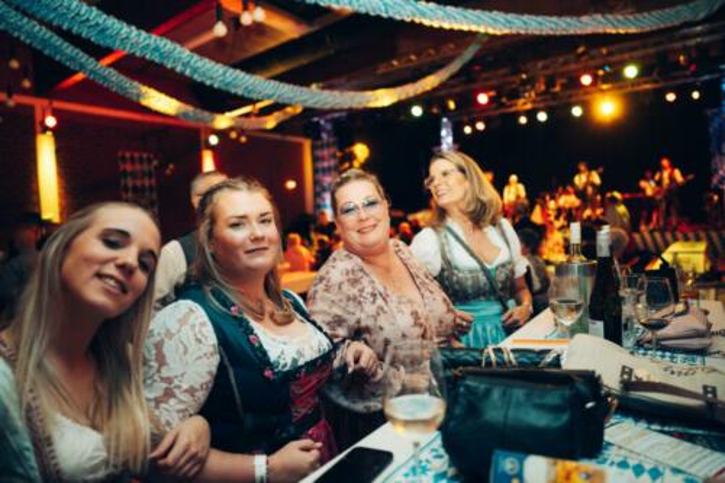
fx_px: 483
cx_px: 362
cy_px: 242
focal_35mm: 24
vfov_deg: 53.1
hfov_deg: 73.8
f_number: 1.8
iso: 1250
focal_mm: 24
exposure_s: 1/250
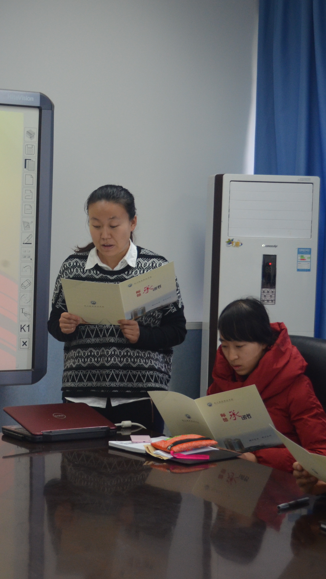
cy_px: 293
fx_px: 1214
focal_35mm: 79
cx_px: 68
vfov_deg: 26.8
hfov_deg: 15.2
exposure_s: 1/60
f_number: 4.8
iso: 800
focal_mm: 32
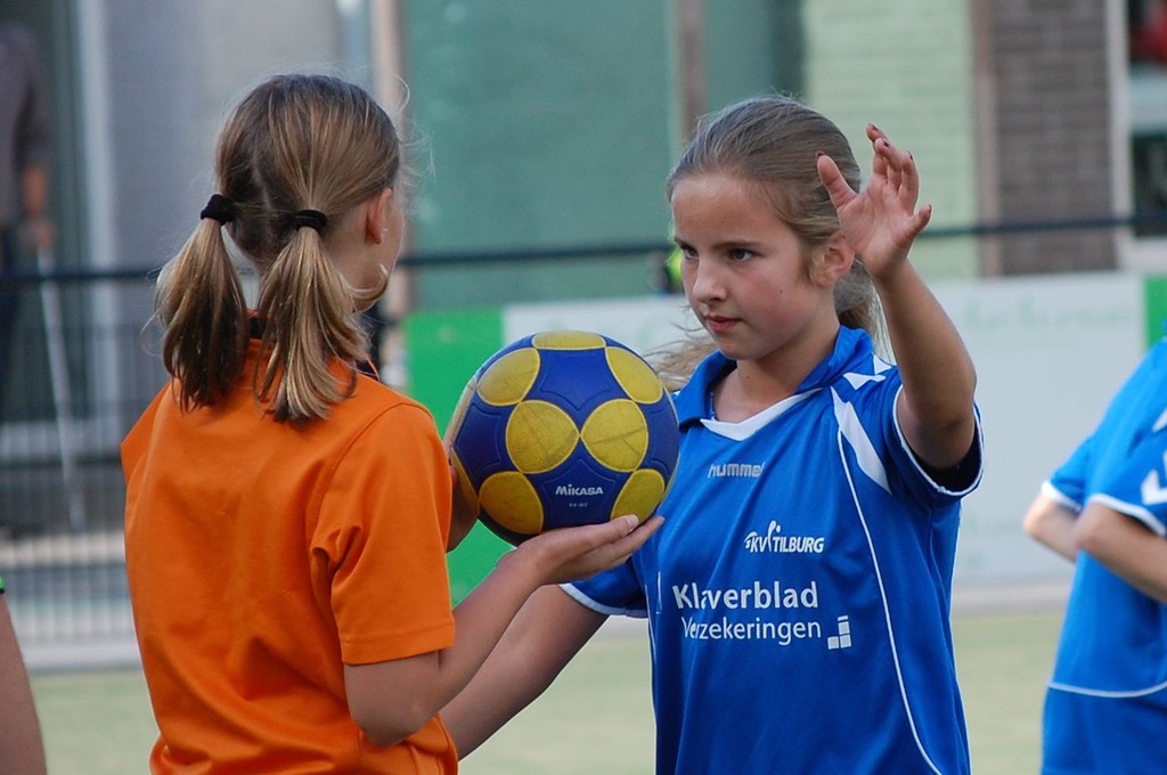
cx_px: 584
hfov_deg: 10.2
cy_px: 388
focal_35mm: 202
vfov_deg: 6.8
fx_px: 6556
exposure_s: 1/500
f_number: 5
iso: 400
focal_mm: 135
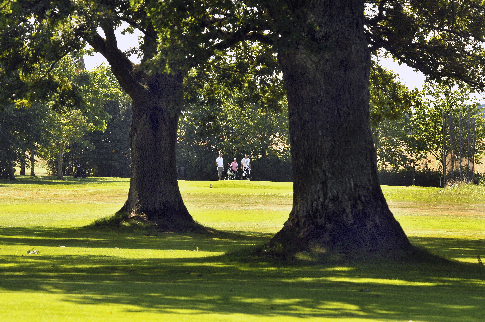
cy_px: 161
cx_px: 242
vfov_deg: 4.7
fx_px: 3936
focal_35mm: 292
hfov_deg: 7.1
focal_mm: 195
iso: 400
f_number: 11
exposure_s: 1/500
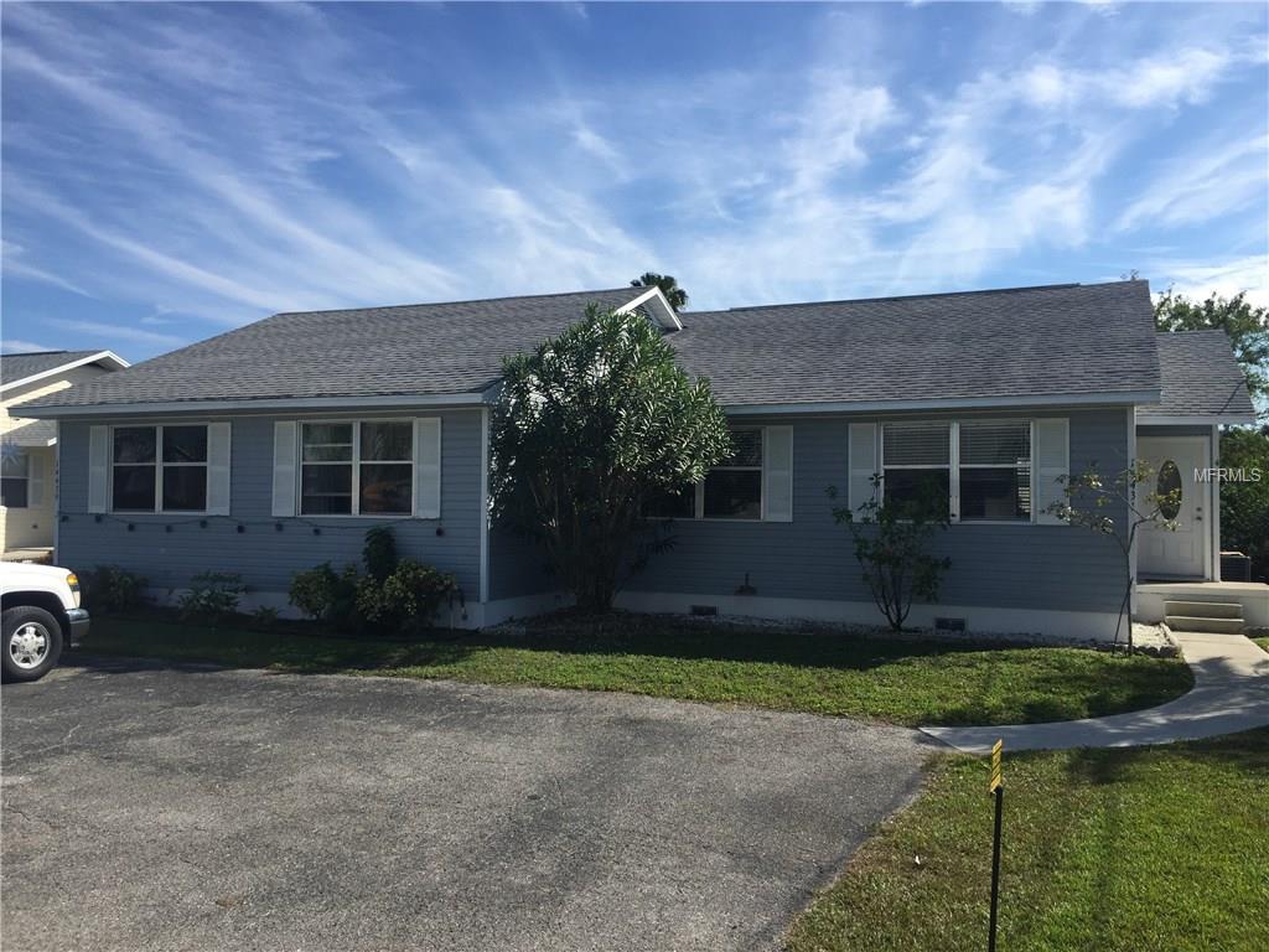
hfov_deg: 61.7
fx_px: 1063
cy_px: 476
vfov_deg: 48.2
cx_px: 634
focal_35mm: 29
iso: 32
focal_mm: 4.15
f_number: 2.2
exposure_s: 1/2198
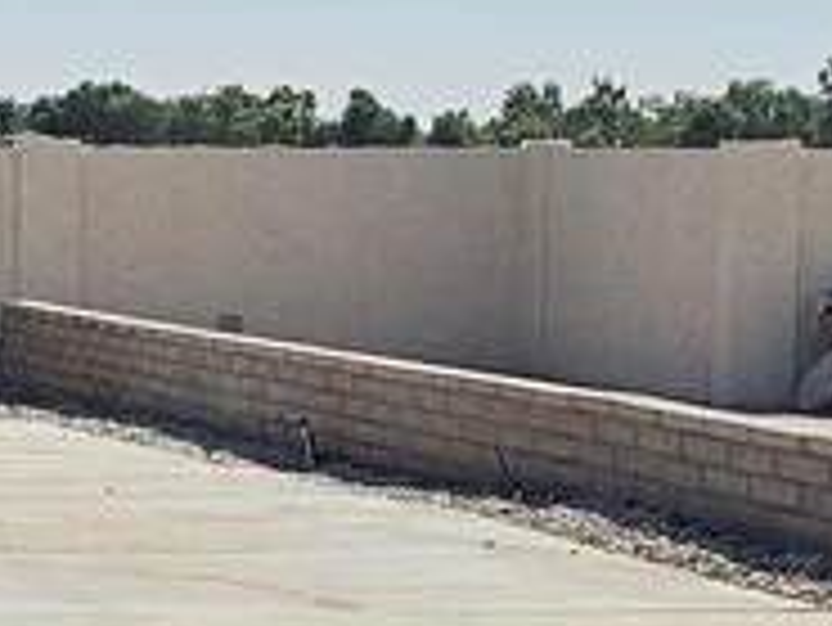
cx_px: -872
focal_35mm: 159
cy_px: 374
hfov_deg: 11.2
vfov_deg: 9.3
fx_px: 3824
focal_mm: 6.3
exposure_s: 1/1844
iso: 12
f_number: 1.7
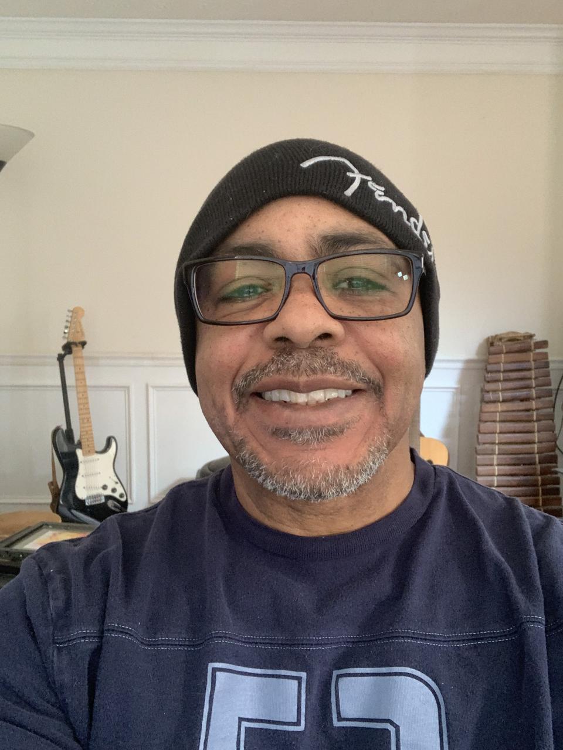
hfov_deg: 44.2
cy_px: 375
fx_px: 694
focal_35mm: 32
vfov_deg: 56.8
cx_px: 282
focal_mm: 2.87
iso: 320
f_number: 2.2
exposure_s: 1/41
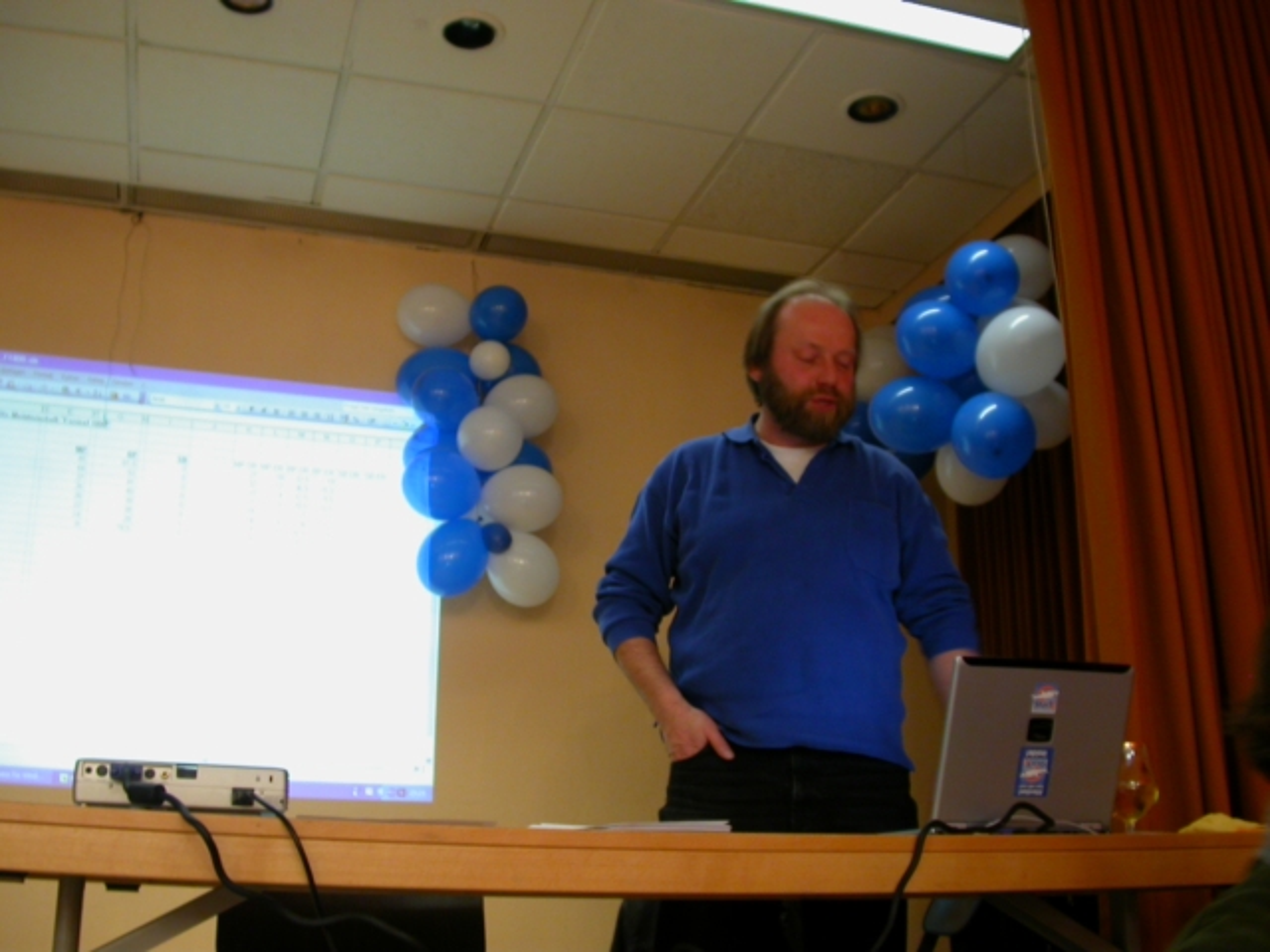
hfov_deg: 49.0
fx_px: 1394
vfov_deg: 37.7
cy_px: 476
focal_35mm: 38
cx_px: 635
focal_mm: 7.85
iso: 100
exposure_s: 1/4.8
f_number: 2.6
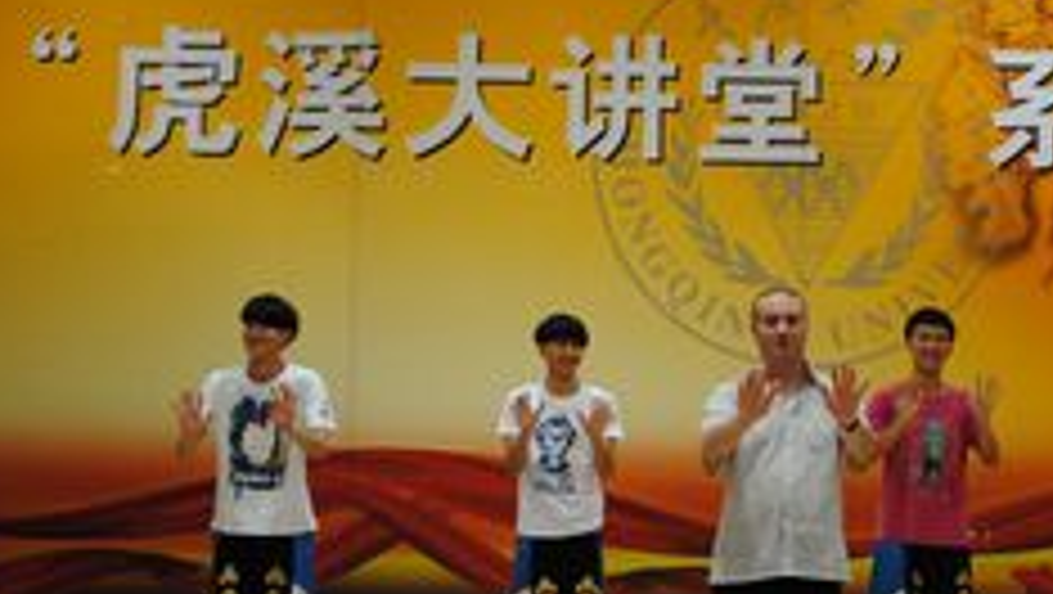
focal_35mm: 70
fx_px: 1956
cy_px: 324
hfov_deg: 29.4
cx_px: 846
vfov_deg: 17.3
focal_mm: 26
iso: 500
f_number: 4.2
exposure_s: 1/30
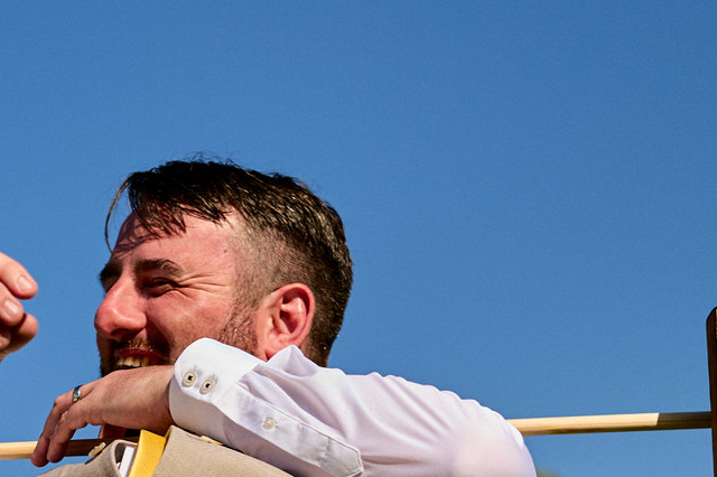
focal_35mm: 172
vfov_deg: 7.9
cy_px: 490
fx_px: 3424
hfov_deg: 11.8
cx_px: 30
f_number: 3.5
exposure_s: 1/250
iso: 160
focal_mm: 55
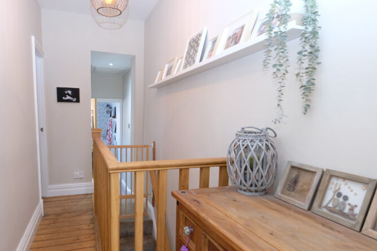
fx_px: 241
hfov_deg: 75.6
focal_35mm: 23
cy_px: 148
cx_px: 158
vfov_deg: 54.8
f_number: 4
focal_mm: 10
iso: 800
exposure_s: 1/15
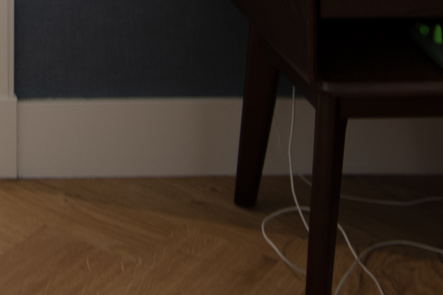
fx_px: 1501
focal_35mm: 122
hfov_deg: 15.3
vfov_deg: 9.3
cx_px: -248
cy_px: -532
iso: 100
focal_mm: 19
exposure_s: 1/10
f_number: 4
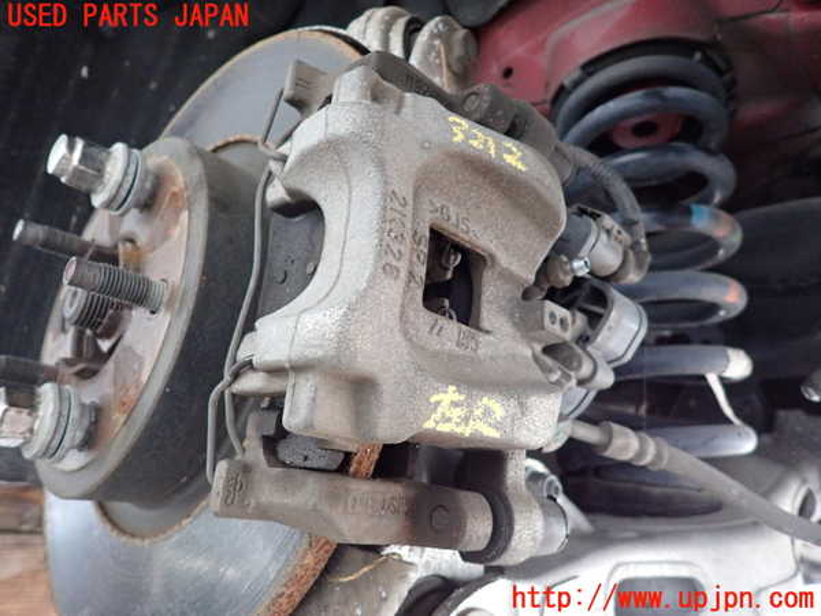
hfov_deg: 69.4
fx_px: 593
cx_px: 410
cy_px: 308
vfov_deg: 54.9
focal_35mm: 25
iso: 800
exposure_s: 1/125
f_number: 2
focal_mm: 4.5
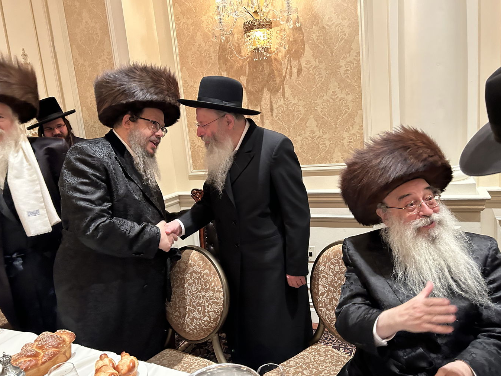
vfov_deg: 51.3
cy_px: 193
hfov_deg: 65.3
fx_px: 391
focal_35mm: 27
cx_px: 245
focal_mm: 5.7
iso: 640
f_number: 1.5
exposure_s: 1/40
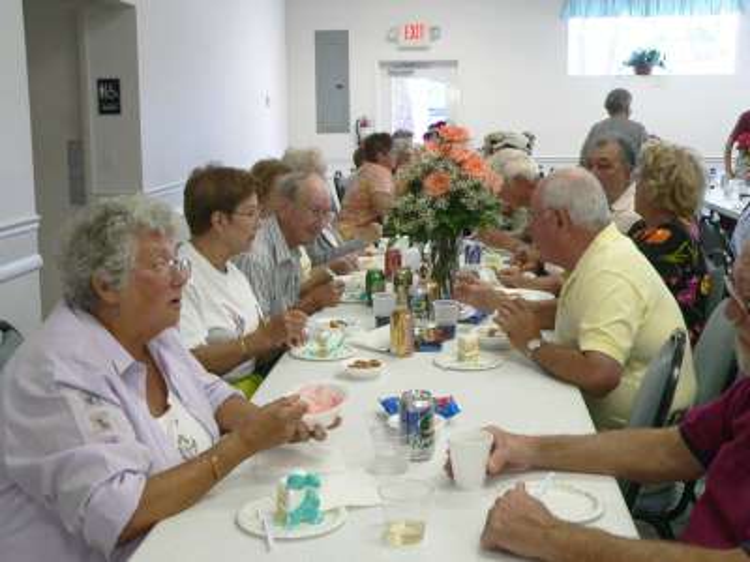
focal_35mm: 44
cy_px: 281
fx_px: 953
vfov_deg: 32.9
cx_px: 375
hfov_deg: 42.9
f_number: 2.8
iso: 200
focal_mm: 7.3
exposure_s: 1/60
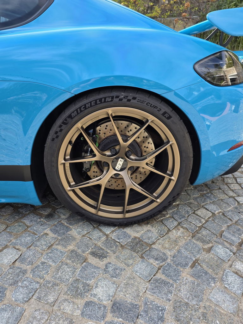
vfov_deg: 73.9
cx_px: 122
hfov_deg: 58.9
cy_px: 162
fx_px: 215
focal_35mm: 23
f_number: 1.7
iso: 80
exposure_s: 1/1347
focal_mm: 6.25
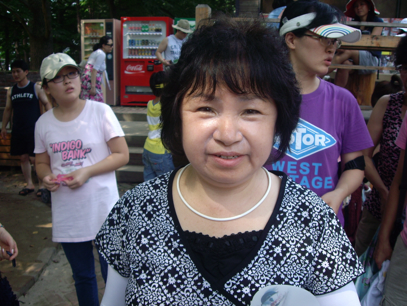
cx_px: 204
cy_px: 153
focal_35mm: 38
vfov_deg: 37.7
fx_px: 447
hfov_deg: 49.0
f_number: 2.7
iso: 64
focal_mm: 6.2
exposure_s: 1/200
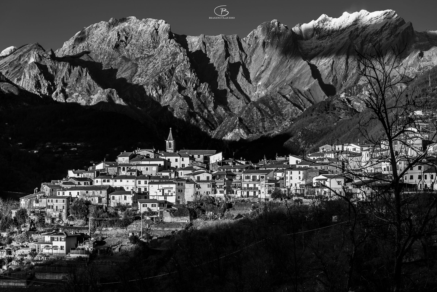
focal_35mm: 82
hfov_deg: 24.8
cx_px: 218
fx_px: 996
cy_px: 146
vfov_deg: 16.7
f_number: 9
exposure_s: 1/100
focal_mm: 82
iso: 100
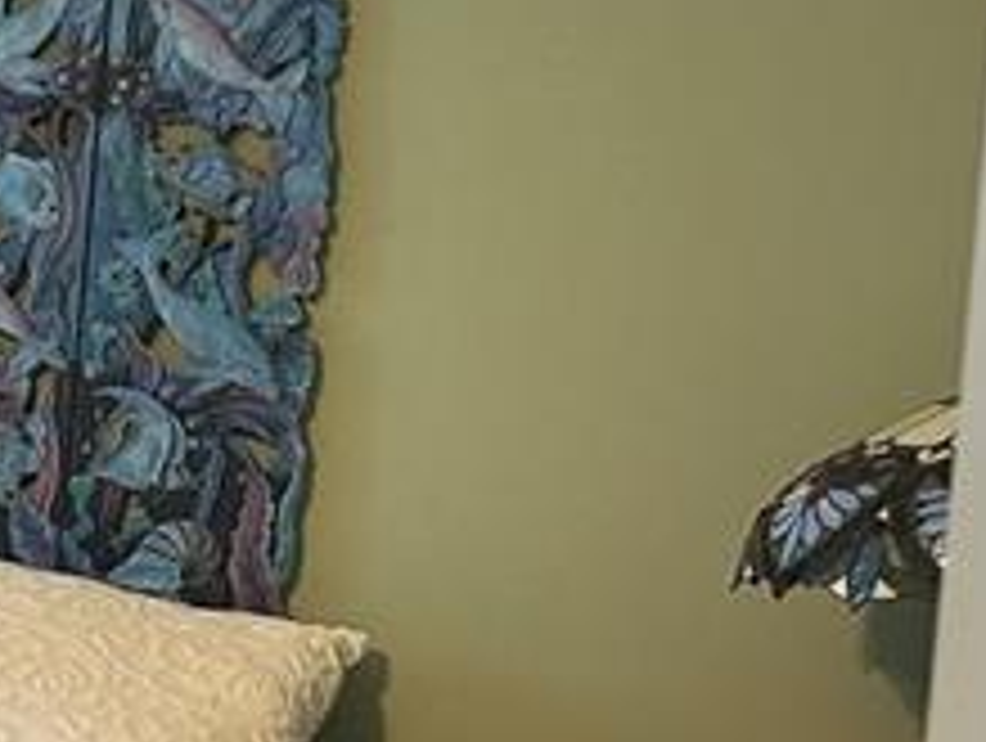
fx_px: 3195
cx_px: -900
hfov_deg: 14.8
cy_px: 746
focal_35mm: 112
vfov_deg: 13.1
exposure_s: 1/60
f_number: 1.78
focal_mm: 6.86
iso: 160
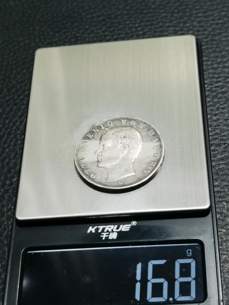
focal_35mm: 64
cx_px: 114
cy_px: 152
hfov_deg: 22.9
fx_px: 565
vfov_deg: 30.3
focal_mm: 6.67
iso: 160
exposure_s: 1/100
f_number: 1.9
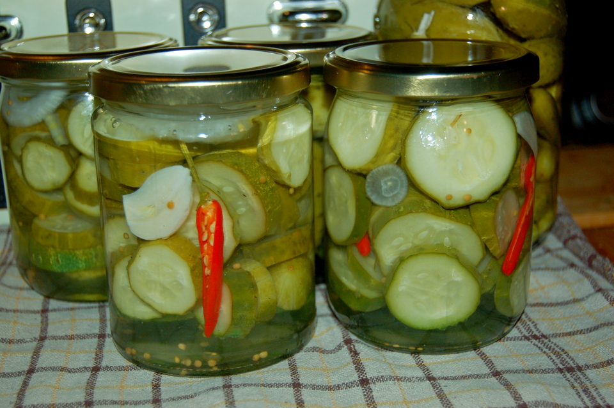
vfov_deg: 25.7
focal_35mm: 52
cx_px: 307
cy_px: 204
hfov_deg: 37.9
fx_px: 894
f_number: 4.8
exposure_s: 1/60
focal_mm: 35
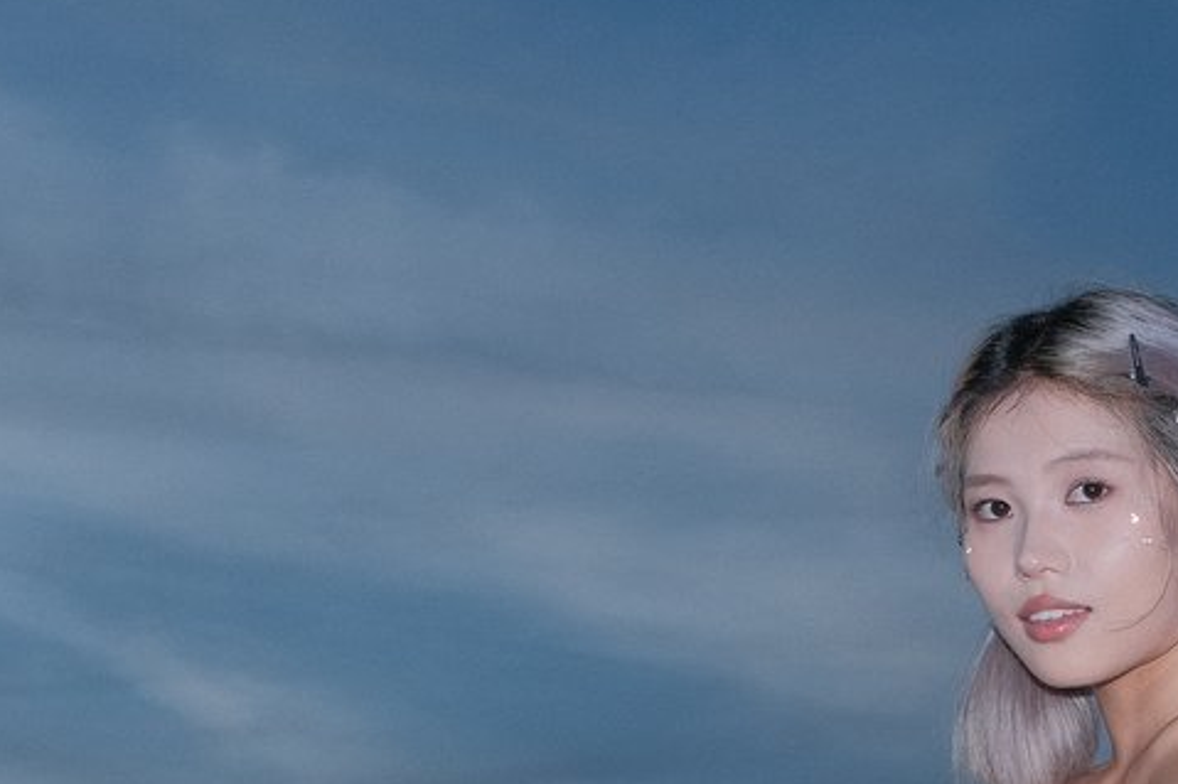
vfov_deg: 11.4
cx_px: 539
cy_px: 1058
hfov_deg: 17.5
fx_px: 3827
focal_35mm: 117
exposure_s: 1/180
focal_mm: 23
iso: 160
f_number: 5.6
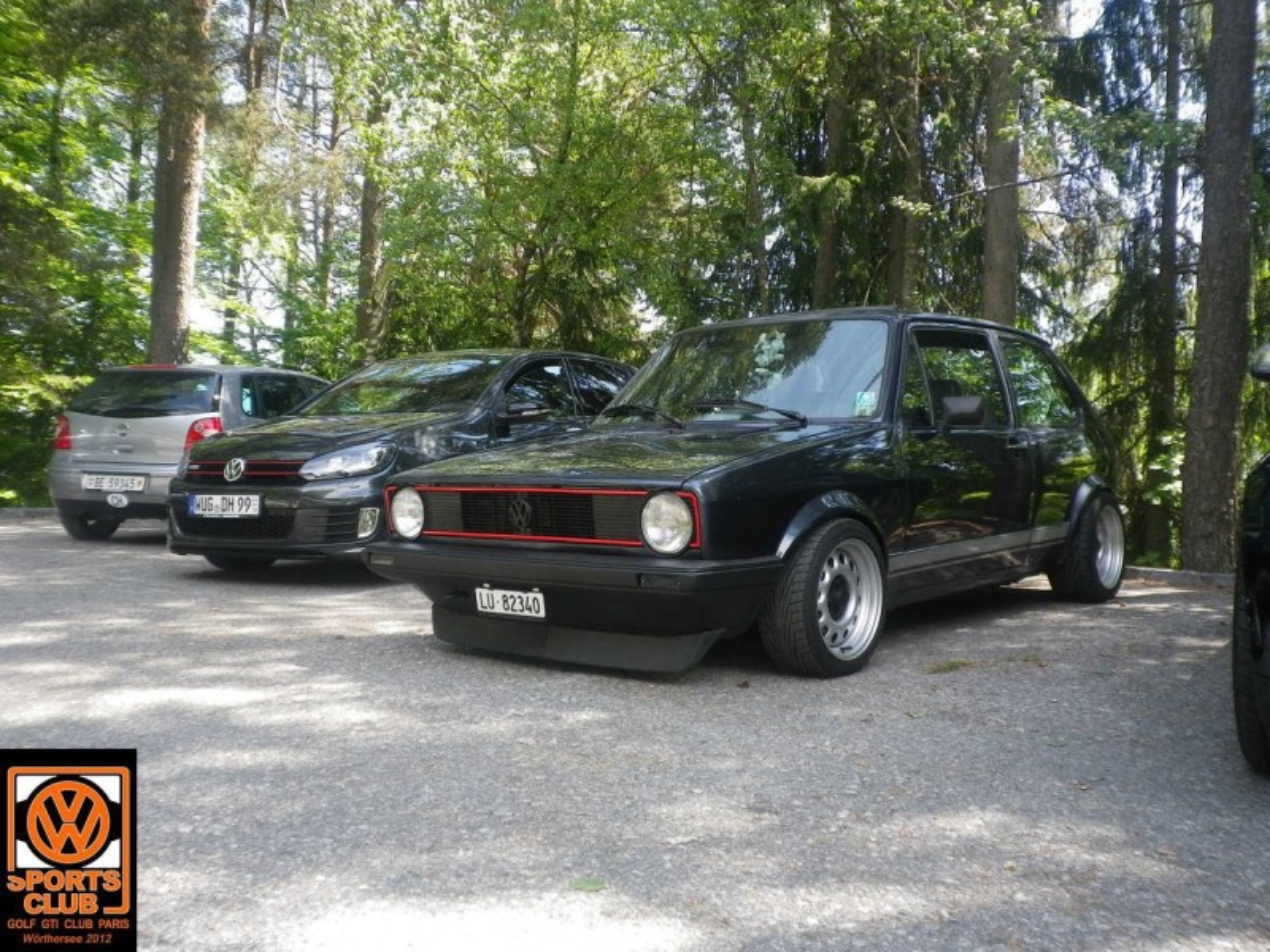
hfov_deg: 52.6
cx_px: 635
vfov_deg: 40.7
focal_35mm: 35
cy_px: 476
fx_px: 1284
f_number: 3.9
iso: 100
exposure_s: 1/100
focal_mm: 6.4
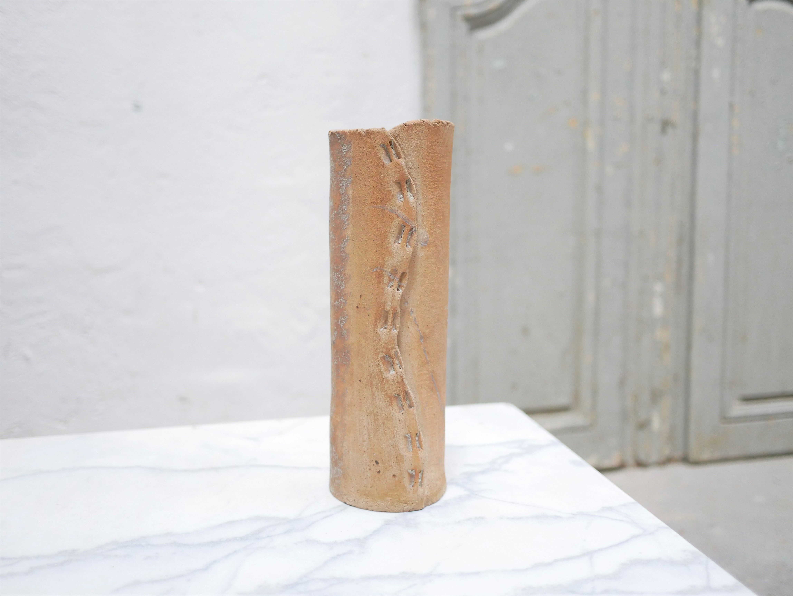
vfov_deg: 36.0
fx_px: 917
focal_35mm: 40
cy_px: 298
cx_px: 396
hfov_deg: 46.8
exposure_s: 1/60
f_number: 1.7
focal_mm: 20
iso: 1250
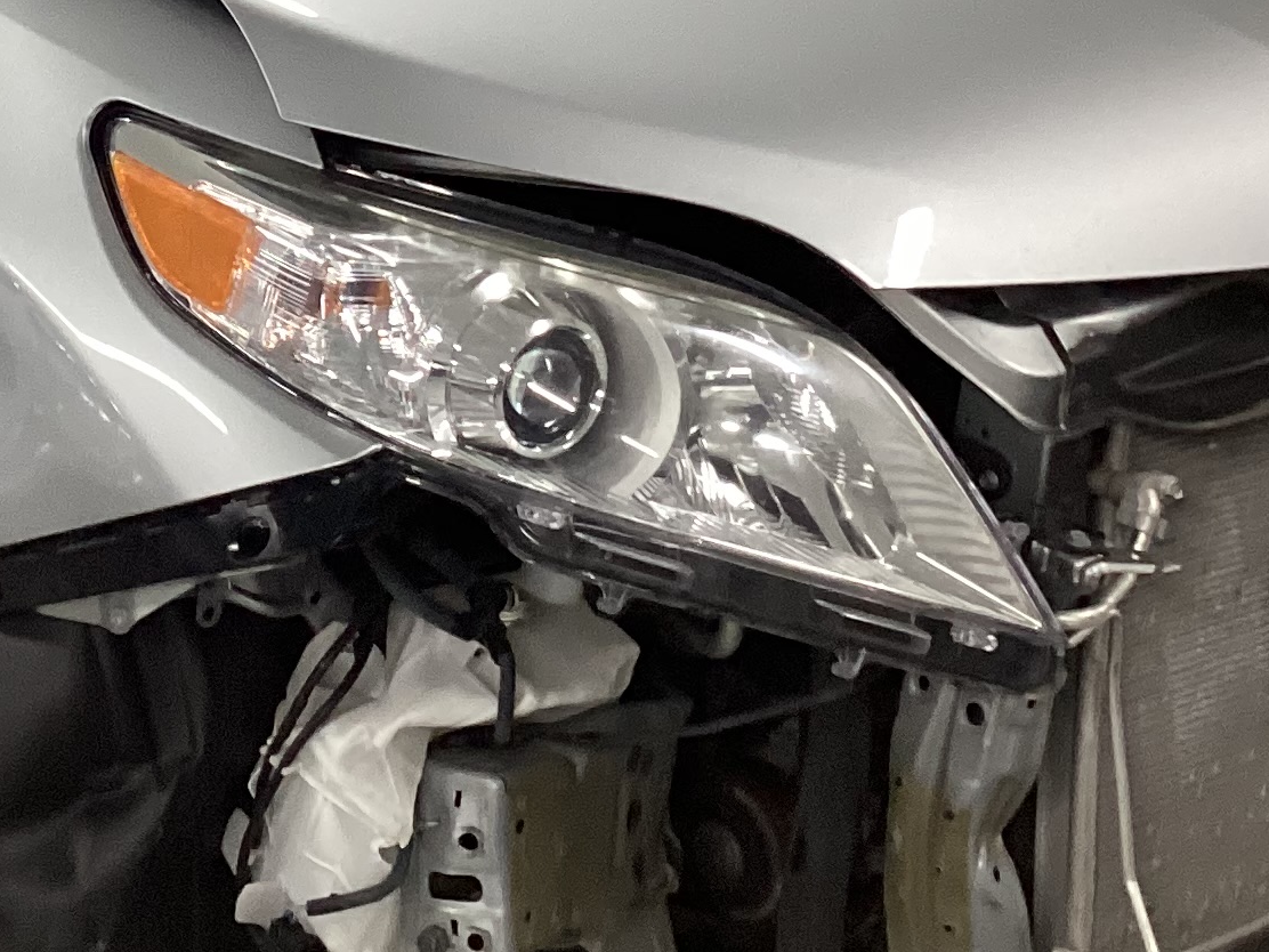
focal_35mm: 91
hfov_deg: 21.3
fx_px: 3336
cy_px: 96
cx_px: 269
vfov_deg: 16.0
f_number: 2.4
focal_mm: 3.3
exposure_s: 1/50
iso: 200
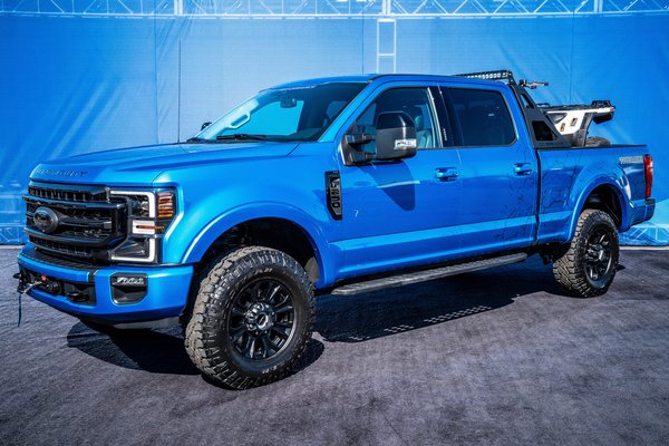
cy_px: 223
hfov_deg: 50.7
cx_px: 334
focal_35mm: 38
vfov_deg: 35.1
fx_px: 706
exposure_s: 1/400
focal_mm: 38
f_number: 13
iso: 200
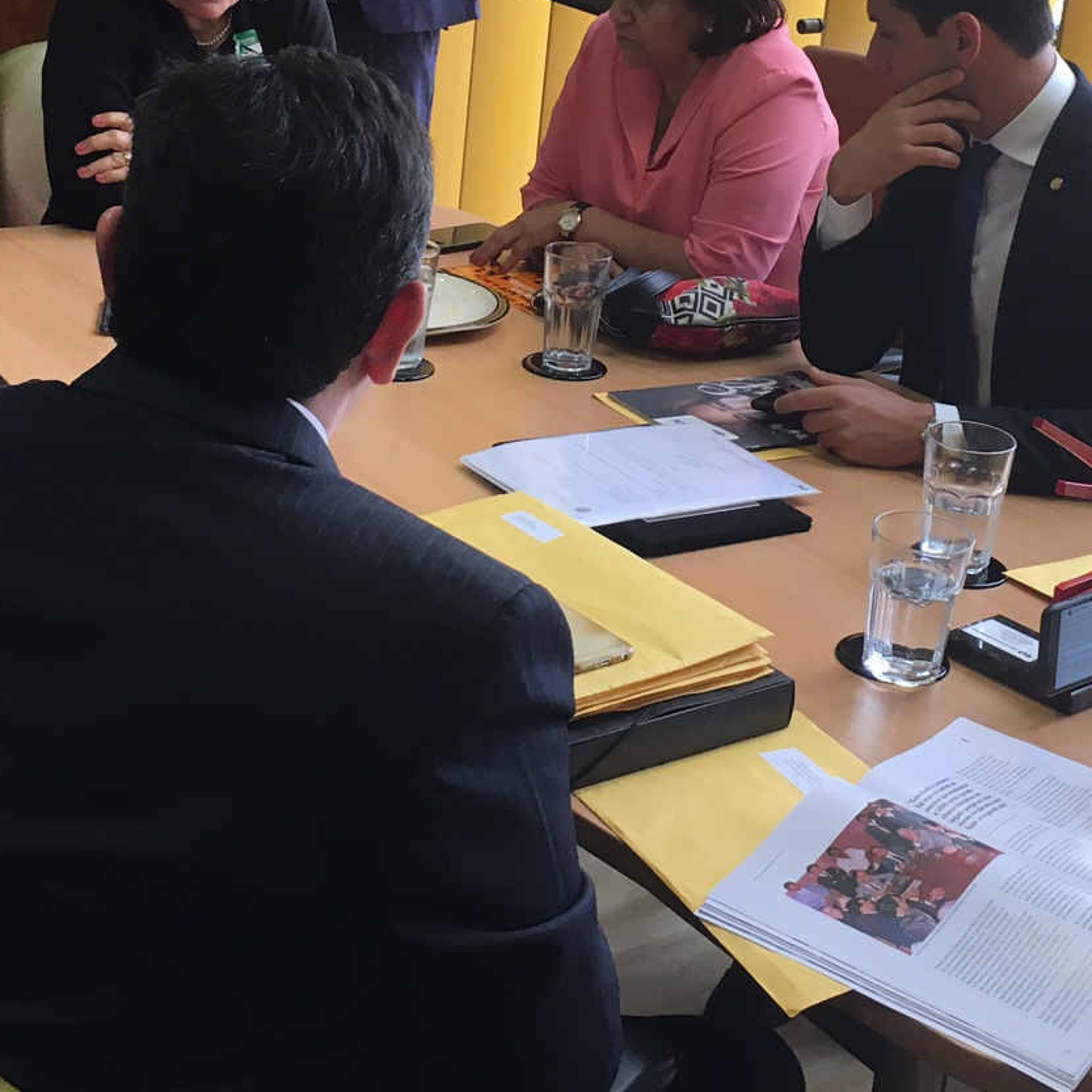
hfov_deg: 27.6
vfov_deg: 27.2
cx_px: 714
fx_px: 2213
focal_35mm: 62
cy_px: 227
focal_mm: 4.15
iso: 25
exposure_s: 1/30
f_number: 2.2
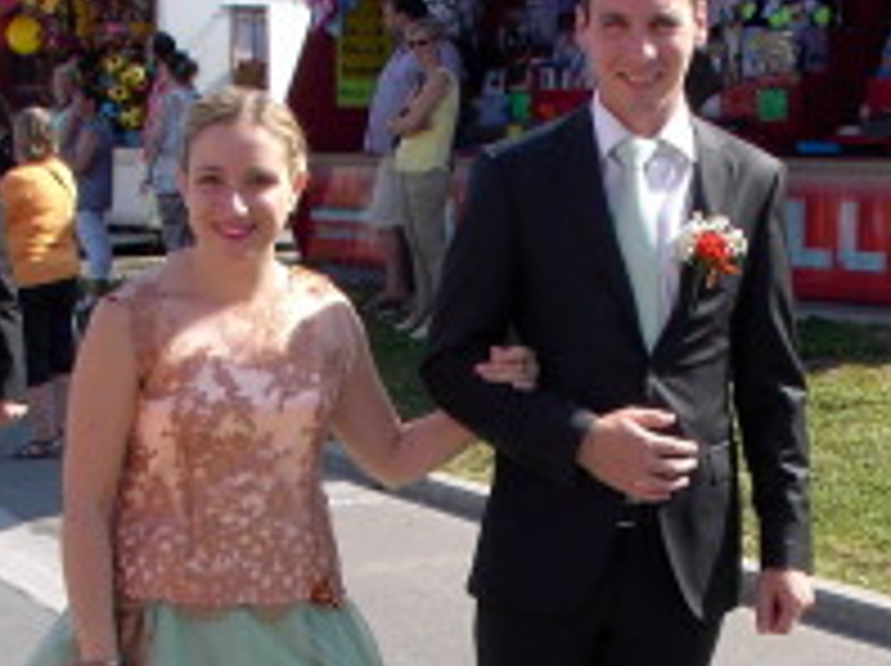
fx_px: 2494
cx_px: 562
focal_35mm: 97
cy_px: 616
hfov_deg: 20.2
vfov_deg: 15.0
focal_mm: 6.2
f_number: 4.5
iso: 70
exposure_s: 1/220
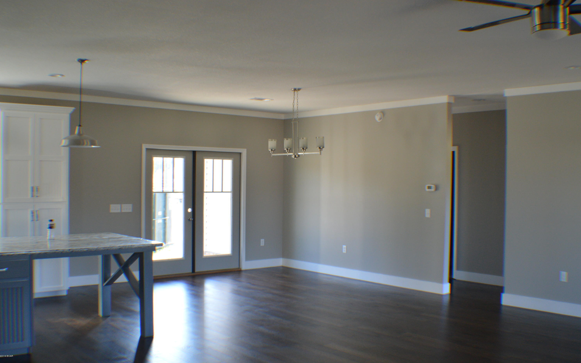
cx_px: 290
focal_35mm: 45
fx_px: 705
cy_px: 174
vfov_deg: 28.9
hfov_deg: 44.8
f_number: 4.5
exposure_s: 1/60
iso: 640
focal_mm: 29
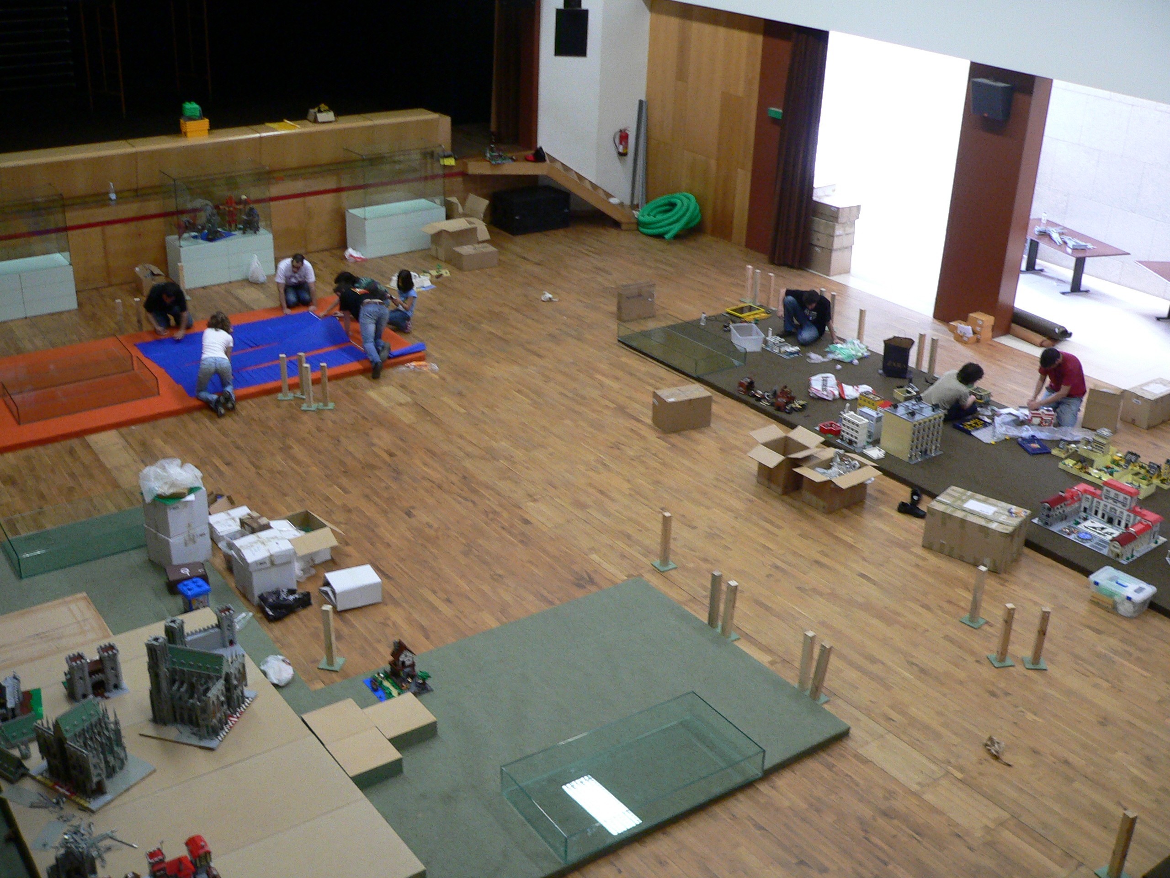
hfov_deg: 51.4
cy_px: 439
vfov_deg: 39.7
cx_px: 585
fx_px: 1217
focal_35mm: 36
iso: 200
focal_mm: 6
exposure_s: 1/25
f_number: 2.8
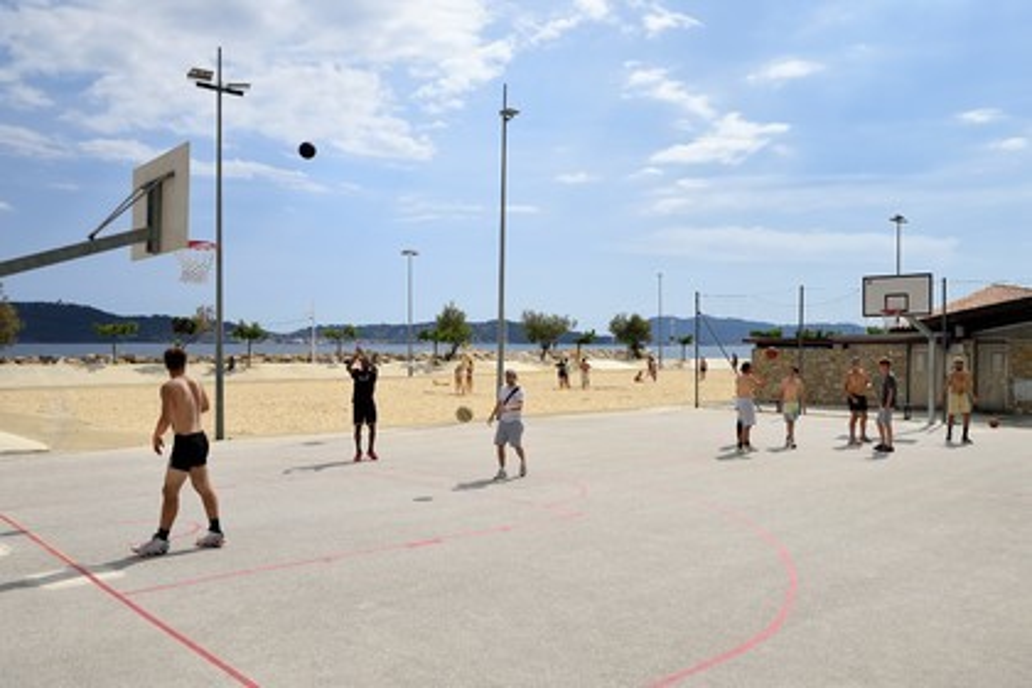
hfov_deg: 63.7
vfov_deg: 45.0
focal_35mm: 29
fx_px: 831
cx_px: 516
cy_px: 344
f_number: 9
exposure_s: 1/1600
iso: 200
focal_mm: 29
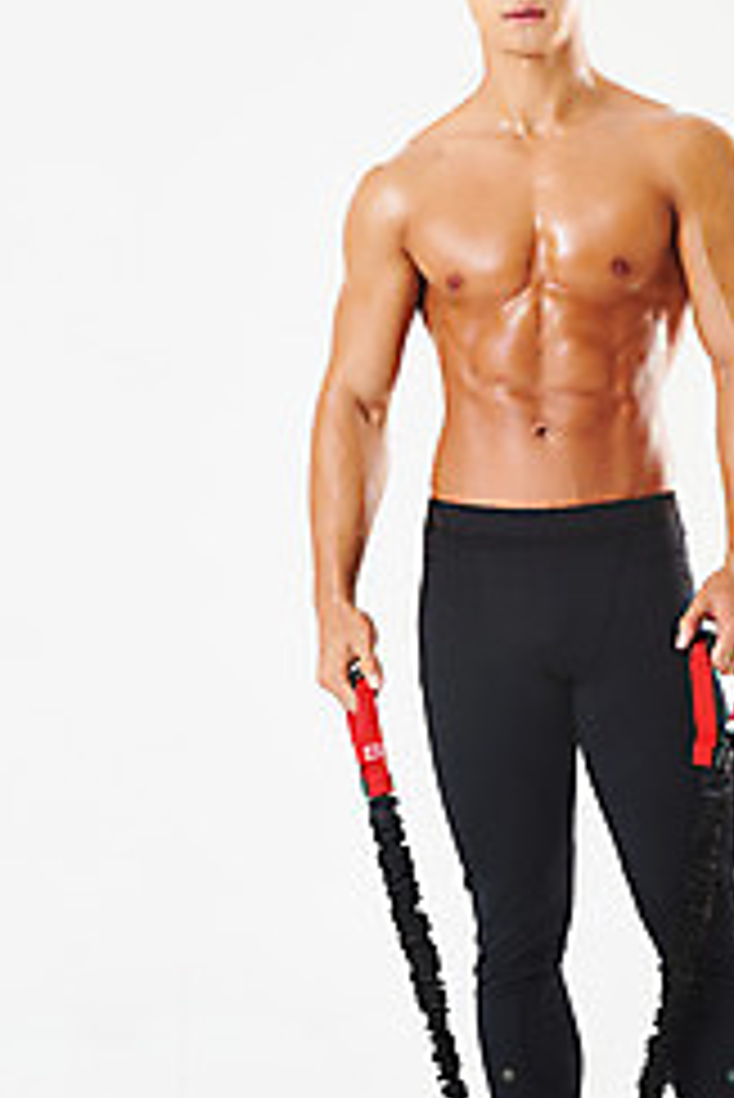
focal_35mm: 151
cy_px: 536
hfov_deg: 9.1
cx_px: 556
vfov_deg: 13.6
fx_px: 4611
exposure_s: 1/125
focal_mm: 92
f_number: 11
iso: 100
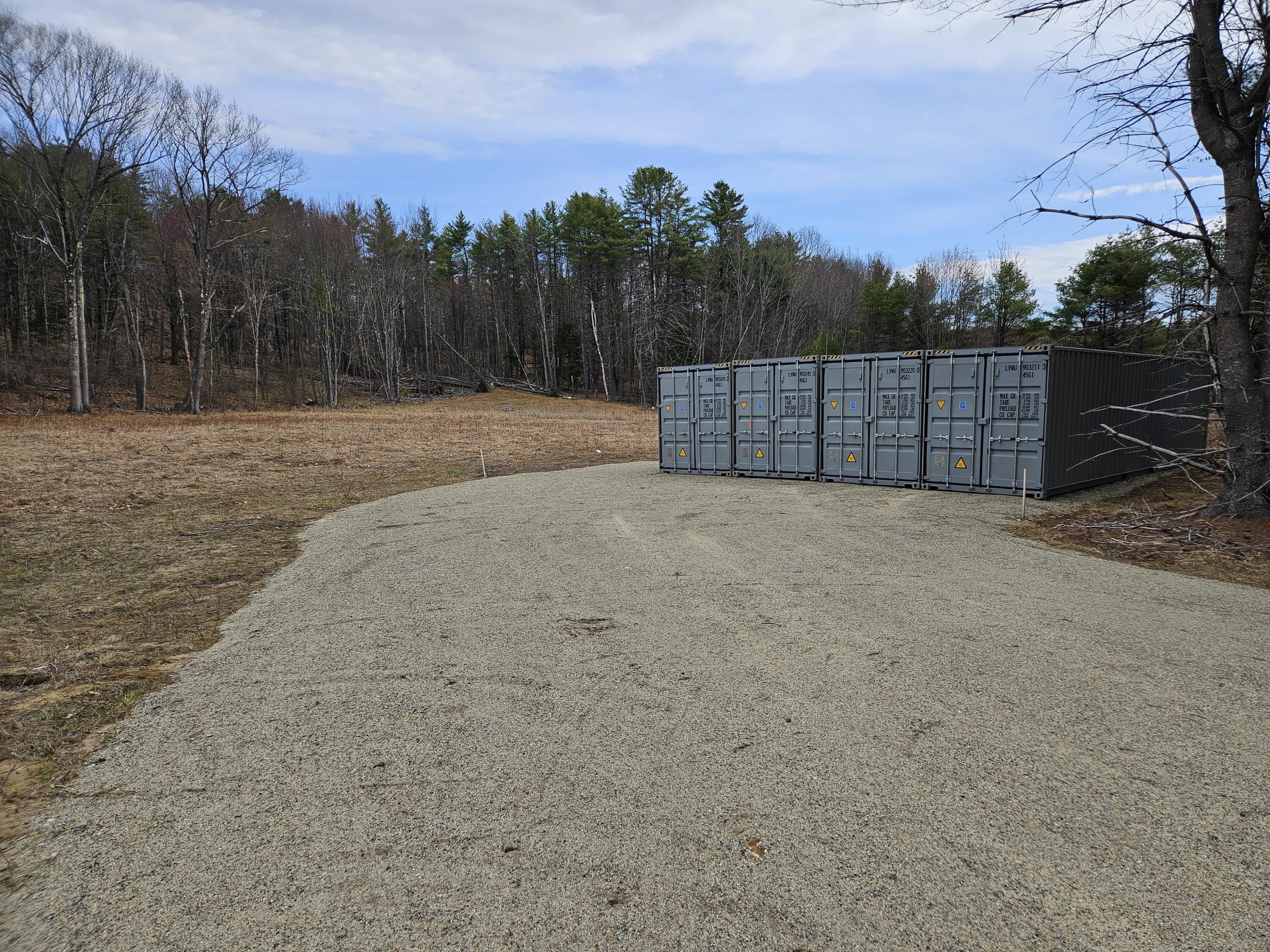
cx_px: 635
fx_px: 844
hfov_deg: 73.9
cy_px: 476
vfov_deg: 58.9
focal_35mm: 23
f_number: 1.8
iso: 25
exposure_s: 1/1218
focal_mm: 5.4
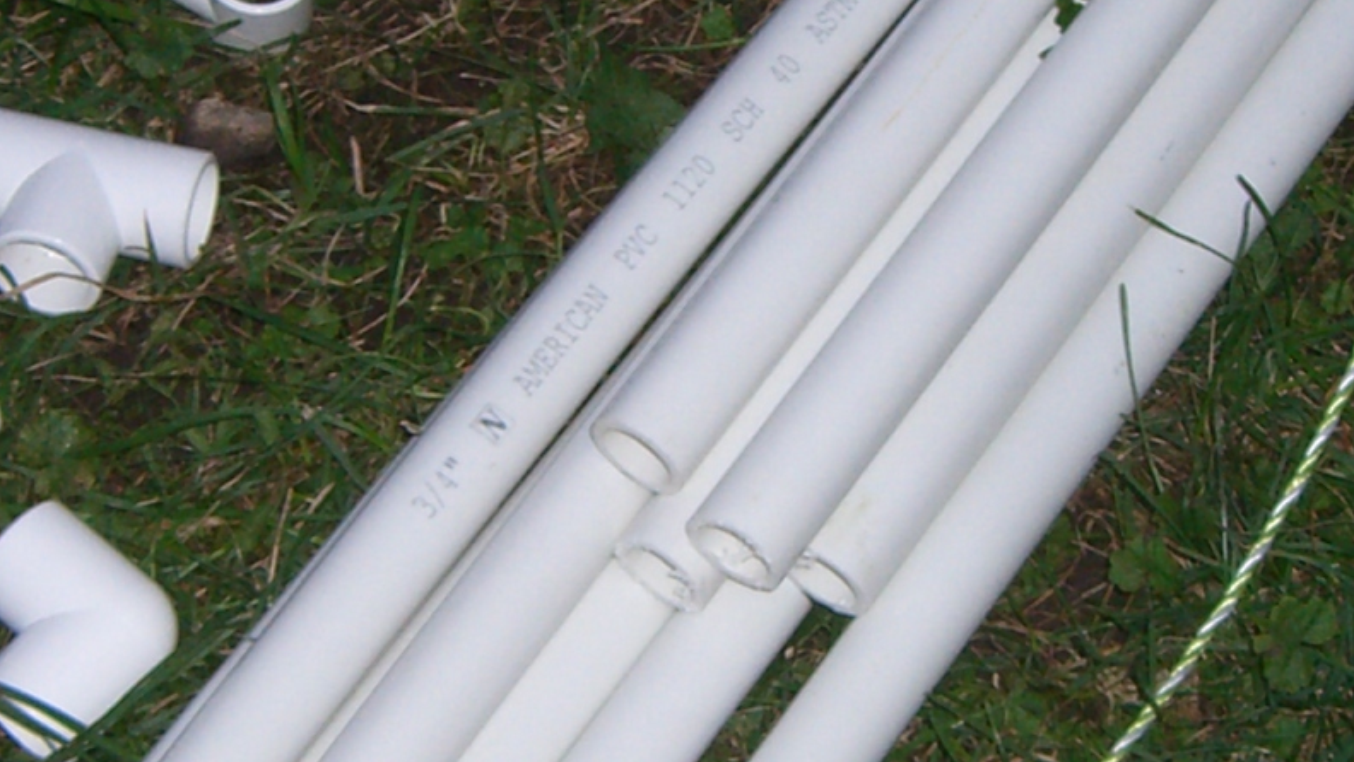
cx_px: 834
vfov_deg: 11.3
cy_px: 352
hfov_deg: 20.0
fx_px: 3843
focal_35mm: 107
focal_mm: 6.2
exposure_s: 1/60
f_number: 2.7
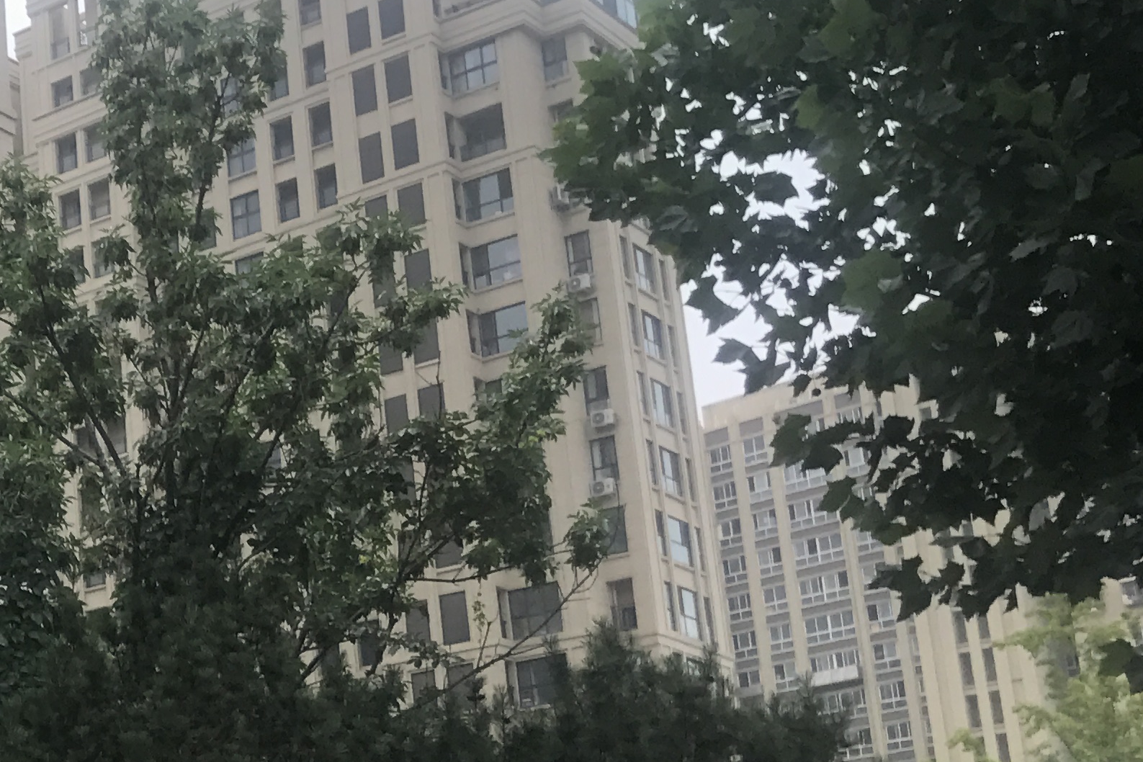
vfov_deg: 18.2
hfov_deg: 24.3
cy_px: 621
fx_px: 2349
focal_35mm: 74
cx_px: -300
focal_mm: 3.99
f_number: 1.8
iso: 20
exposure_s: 1/1773
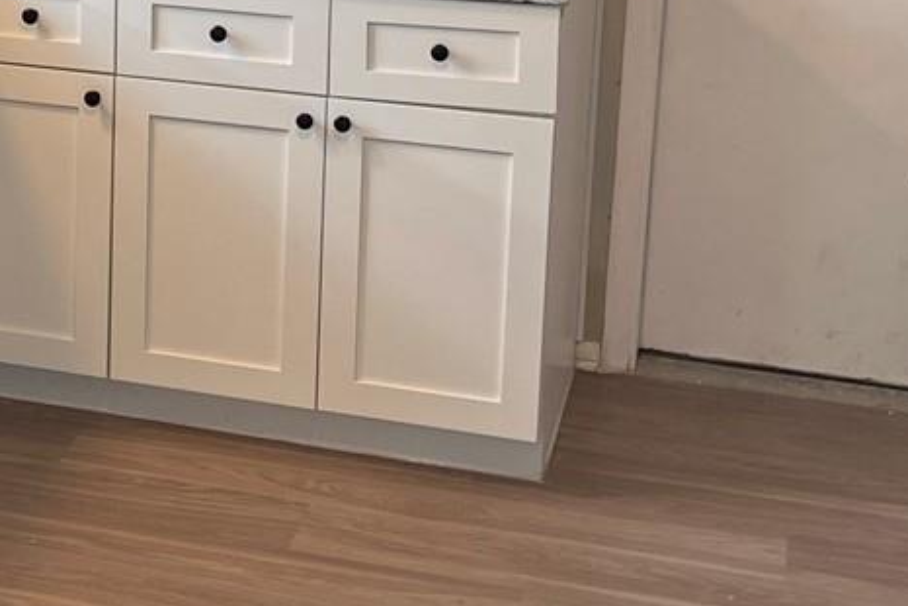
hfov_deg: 21.3
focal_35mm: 93
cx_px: 29
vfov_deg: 14.4
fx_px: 2345
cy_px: -16
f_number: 1.5
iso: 80
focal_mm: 5.7
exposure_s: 1/120
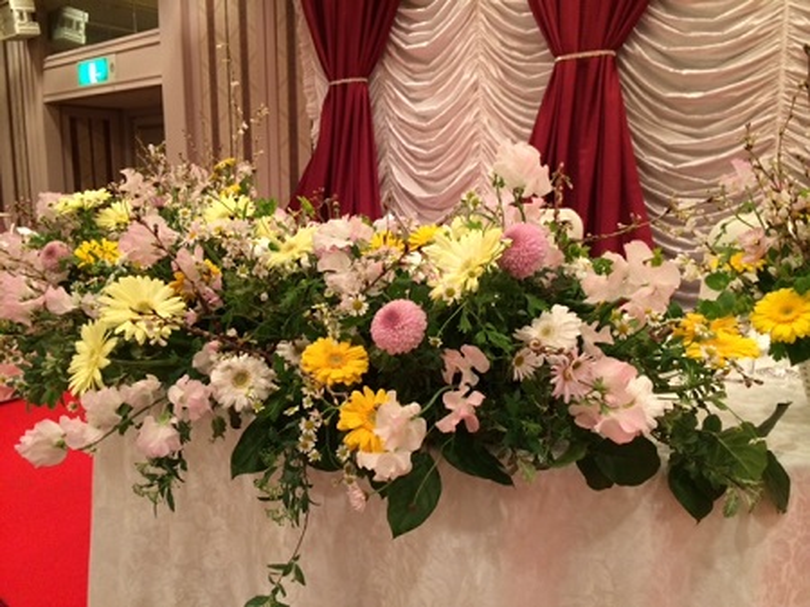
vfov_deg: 46.8
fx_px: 702
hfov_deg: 60.0
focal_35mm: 30
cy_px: 304
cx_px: 405
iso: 200
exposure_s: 1/33
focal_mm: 4.12
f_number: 2.2
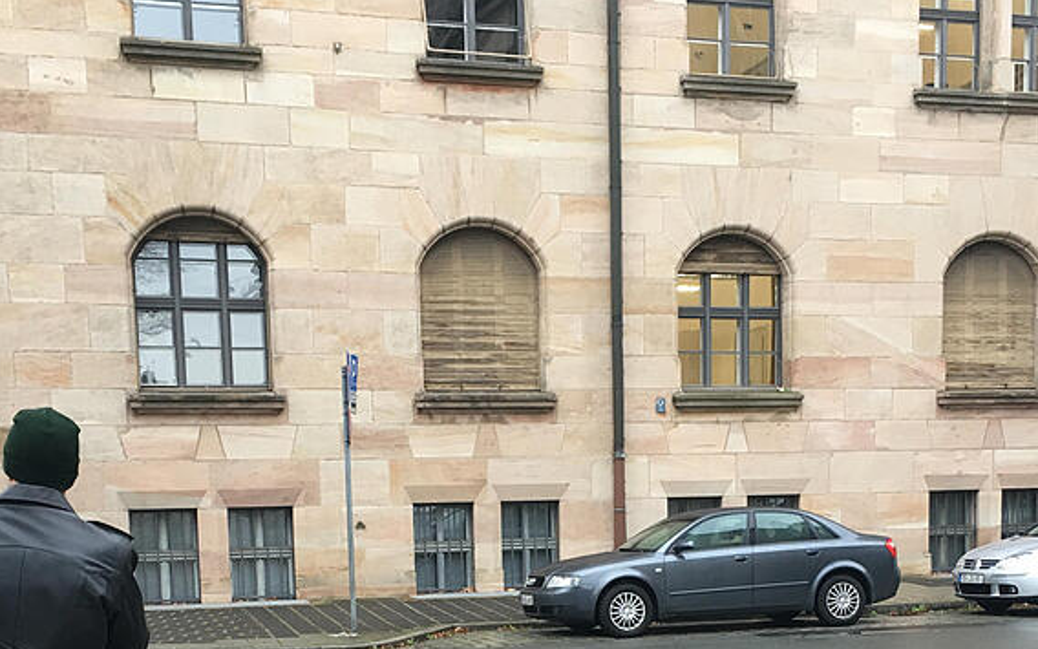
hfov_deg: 38.9
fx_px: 1471
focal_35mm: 52
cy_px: 640
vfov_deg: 23.9
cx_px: 526
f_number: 2.2
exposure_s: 1/33
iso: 25
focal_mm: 4.15
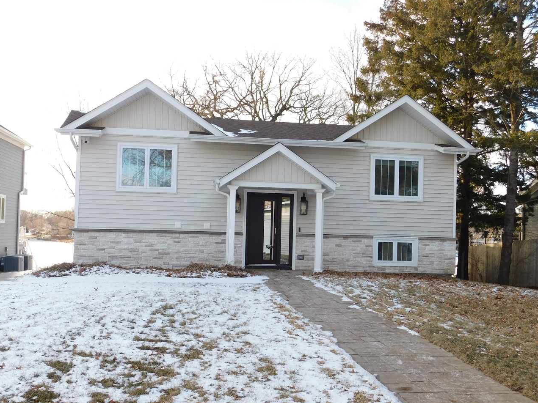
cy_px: 217
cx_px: 275
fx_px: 528
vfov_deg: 41.8
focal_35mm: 34
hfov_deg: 54.0
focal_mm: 5.3
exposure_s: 1/200
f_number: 3.2
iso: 125
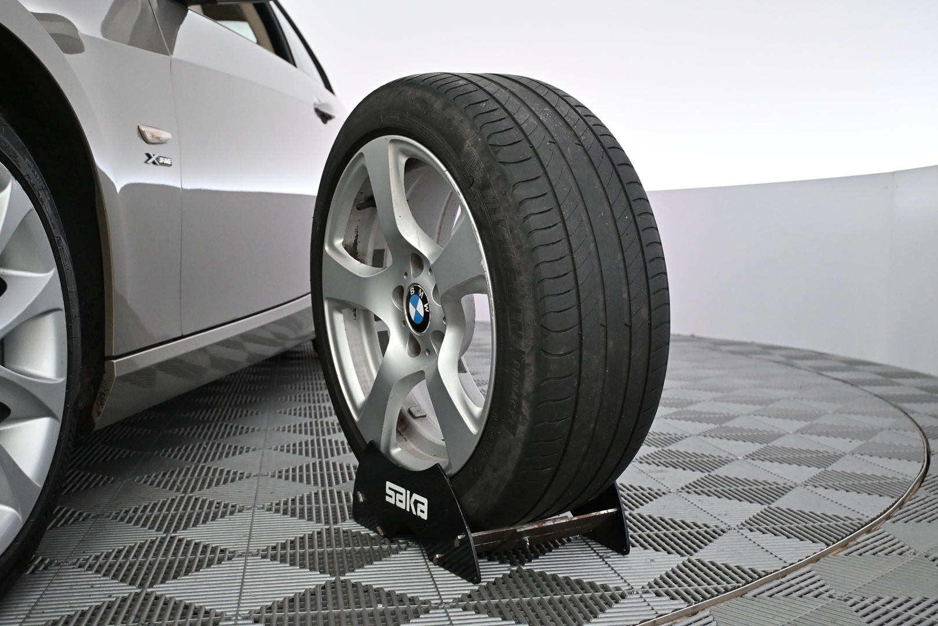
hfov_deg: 52.2
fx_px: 957
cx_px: 469
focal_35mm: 37
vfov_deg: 36.2
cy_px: 313
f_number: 4.2
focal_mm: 24.5
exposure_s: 1/125
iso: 2500
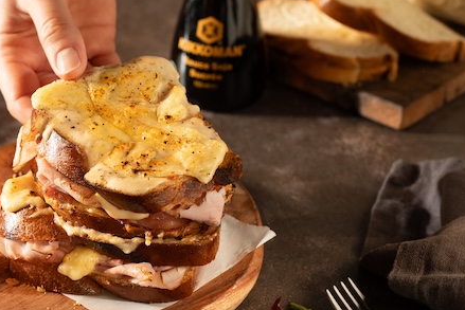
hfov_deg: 21.9
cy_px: 188
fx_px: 1176
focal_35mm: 91
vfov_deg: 15.0
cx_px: 64
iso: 400
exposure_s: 1/100
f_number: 5.6
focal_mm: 50
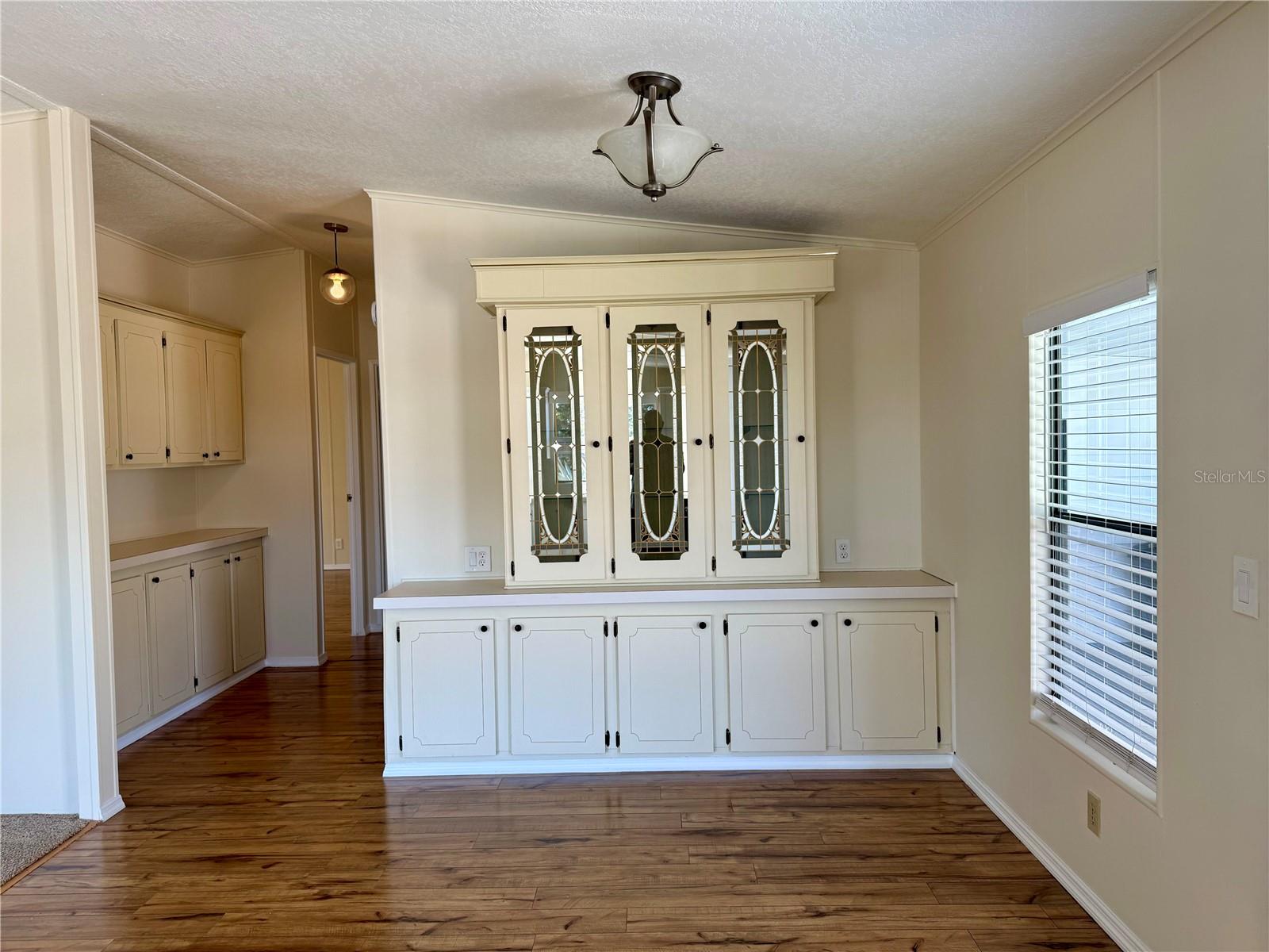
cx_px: 634
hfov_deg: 71.6
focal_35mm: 24
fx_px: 880
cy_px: 476
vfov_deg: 56.8
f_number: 1.78
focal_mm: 6.76
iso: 50
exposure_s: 1/132
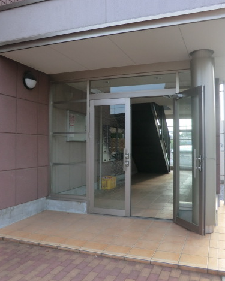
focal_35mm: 32
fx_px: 266
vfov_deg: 55.7
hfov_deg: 45.8
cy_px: 138
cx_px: 117
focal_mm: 4.3
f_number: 3.2
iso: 80
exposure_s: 1/125
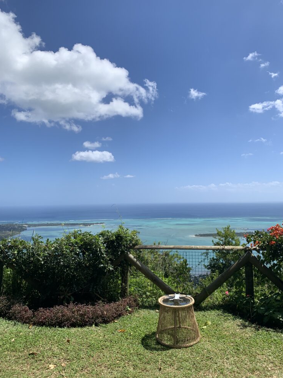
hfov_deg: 51.4
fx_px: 294
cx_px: 145
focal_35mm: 27
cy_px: 184
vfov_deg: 65.3
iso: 25
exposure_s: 1/3289
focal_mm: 4.25
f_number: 1.8
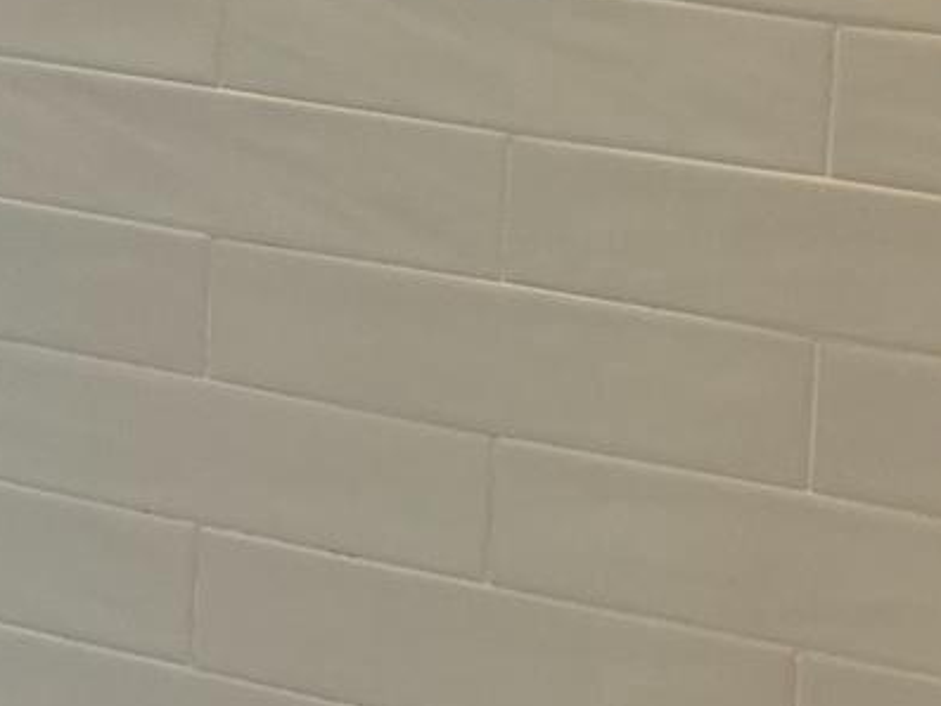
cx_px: -244
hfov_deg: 14.2
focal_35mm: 134
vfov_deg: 10.7
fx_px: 3644
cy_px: -377
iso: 100
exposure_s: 1/120
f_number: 1.5
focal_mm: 5.7
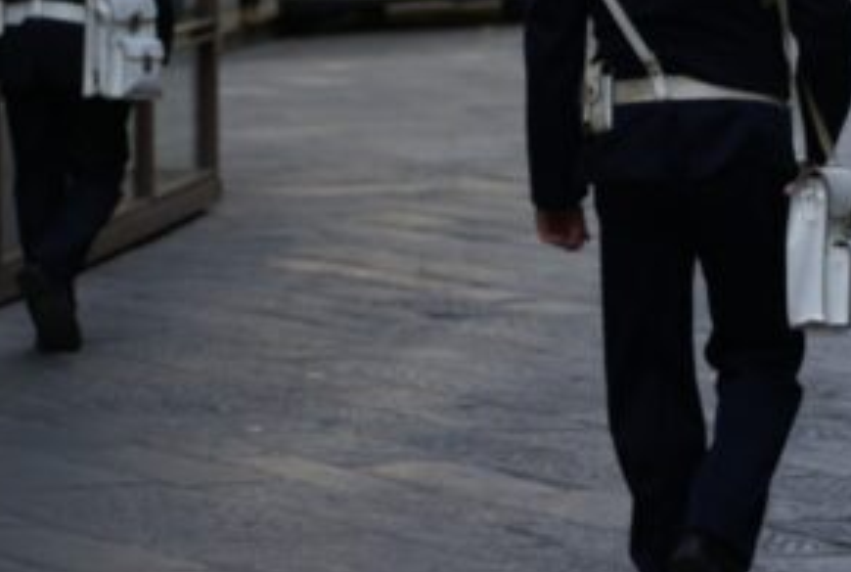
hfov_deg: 9.4
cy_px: -12
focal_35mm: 217
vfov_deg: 6.3
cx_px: 666
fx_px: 5143
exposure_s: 1/160
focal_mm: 70
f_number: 4.5
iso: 100
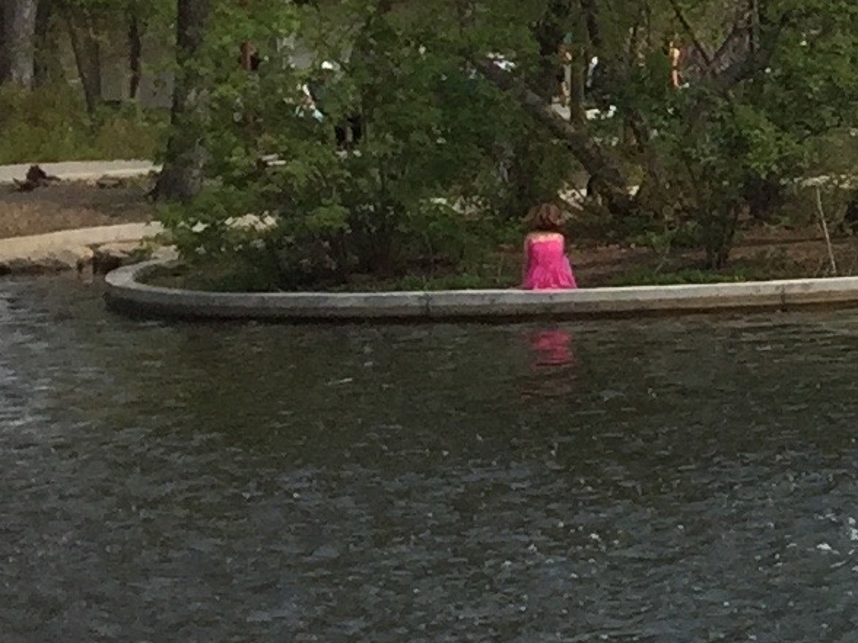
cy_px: 114
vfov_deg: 9.2
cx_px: 2060
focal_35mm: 161
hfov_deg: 10.5
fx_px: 3991
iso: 32
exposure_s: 1/2825
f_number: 2.2
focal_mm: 4.2
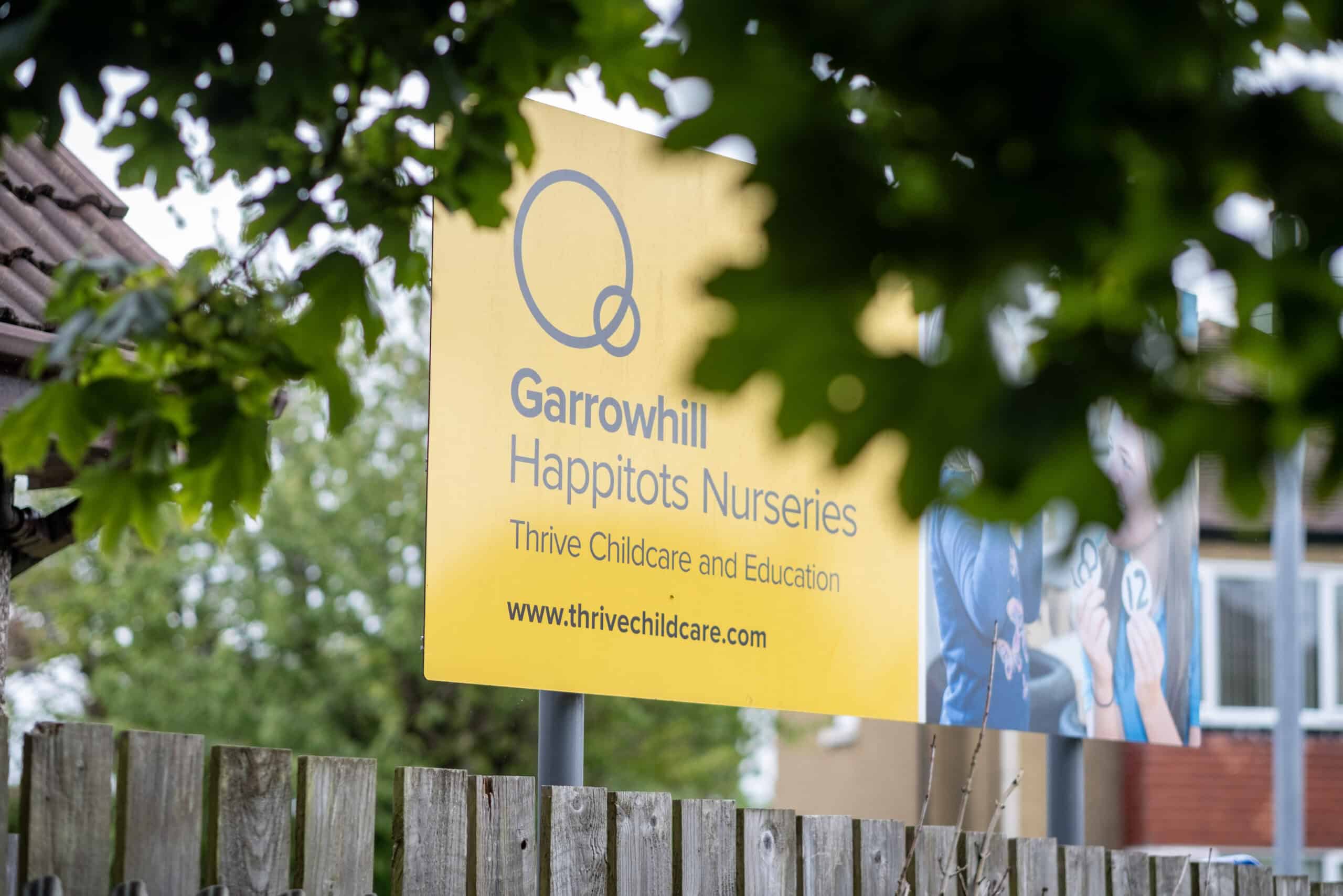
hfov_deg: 24.2
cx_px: 672
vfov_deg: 16.3
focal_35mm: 84
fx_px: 3134
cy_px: 448
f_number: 1.8
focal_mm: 56
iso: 250
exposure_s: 1/1250
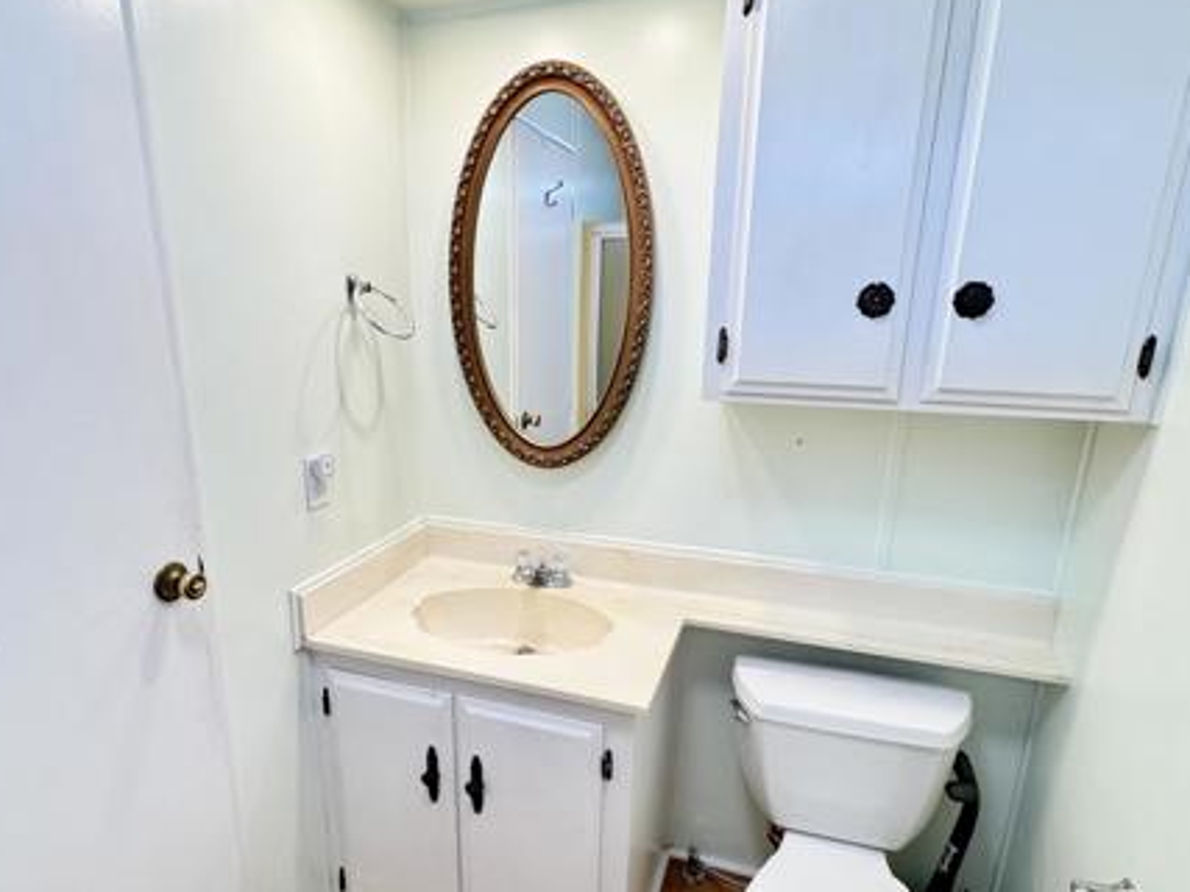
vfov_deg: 63.2
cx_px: 541
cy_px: 499
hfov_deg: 78.8
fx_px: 722
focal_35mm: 21
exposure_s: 1/120
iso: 250
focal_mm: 2.22
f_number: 2.2
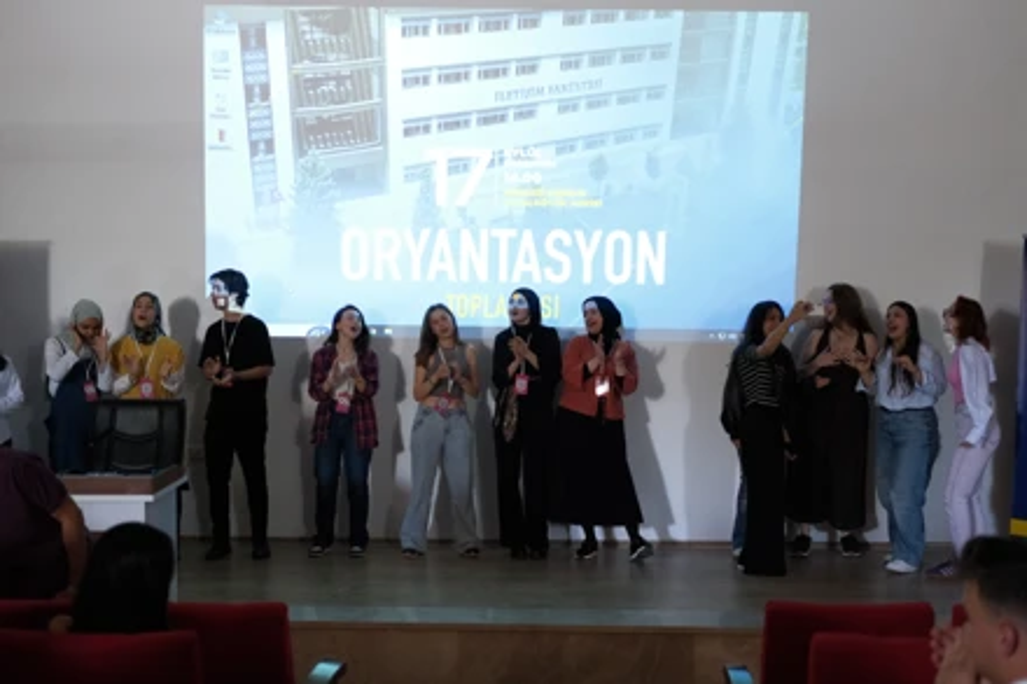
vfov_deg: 25.5
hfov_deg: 37.5
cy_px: 342
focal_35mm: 53
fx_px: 1511
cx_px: 514
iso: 1600
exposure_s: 1/50
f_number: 2
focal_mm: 35
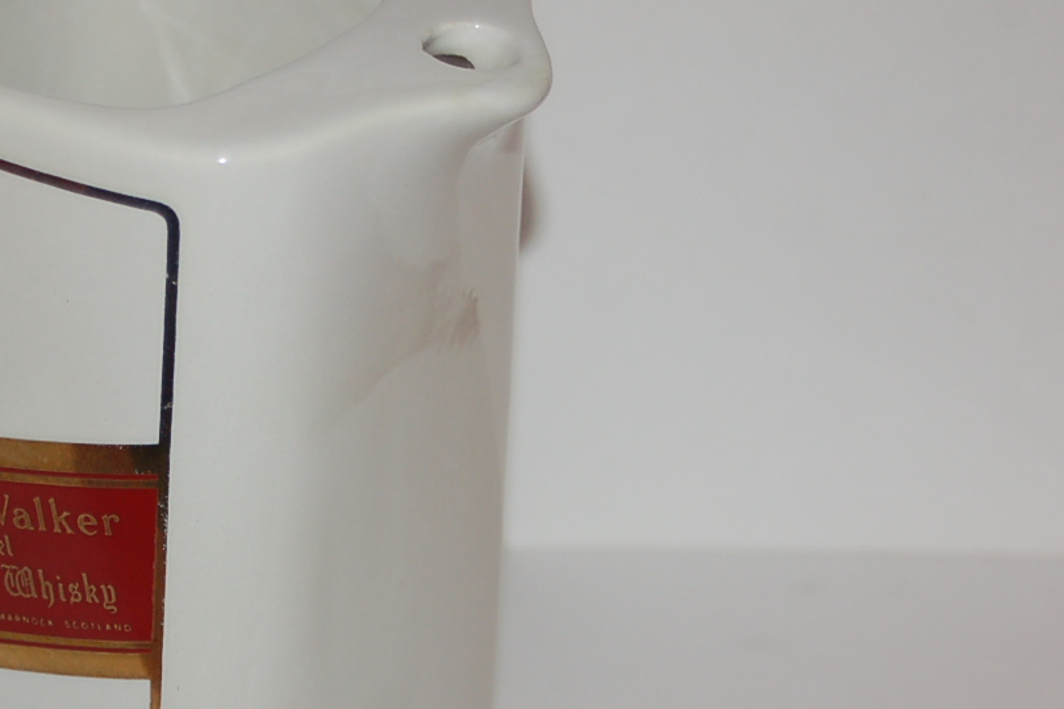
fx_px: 4609
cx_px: 135
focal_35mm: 156
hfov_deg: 13.1
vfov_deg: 8.8
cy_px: 501
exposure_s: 1/60
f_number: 5
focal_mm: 56
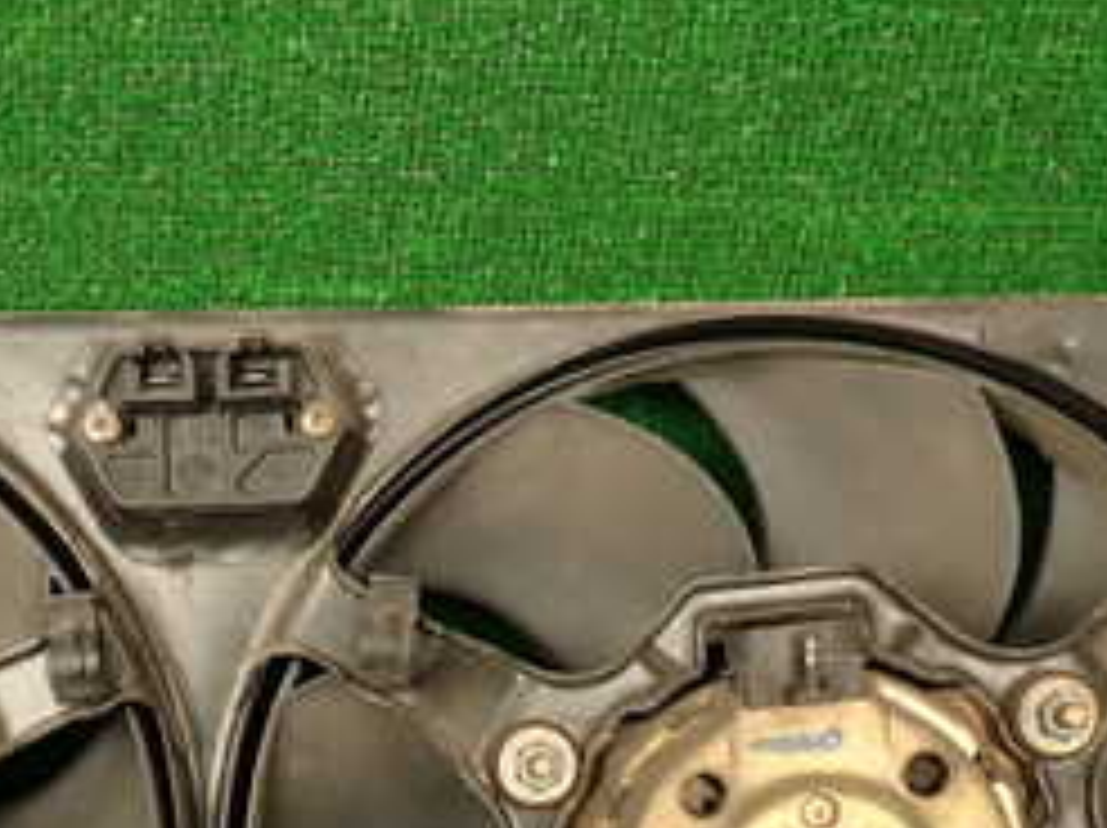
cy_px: 855
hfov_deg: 30.7
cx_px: 176
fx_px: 1949
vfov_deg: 22.9
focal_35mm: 61
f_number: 2
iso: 100
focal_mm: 4.5
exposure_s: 1/100
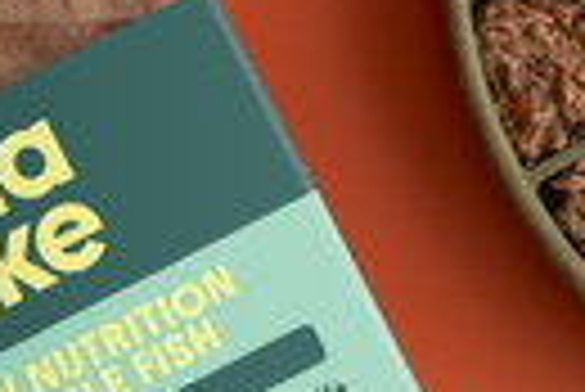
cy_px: 590
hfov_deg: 5.1
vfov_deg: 3.4
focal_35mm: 402
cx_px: 234
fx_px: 6540
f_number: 6.4
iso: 320
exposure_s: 1/125
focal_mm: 56
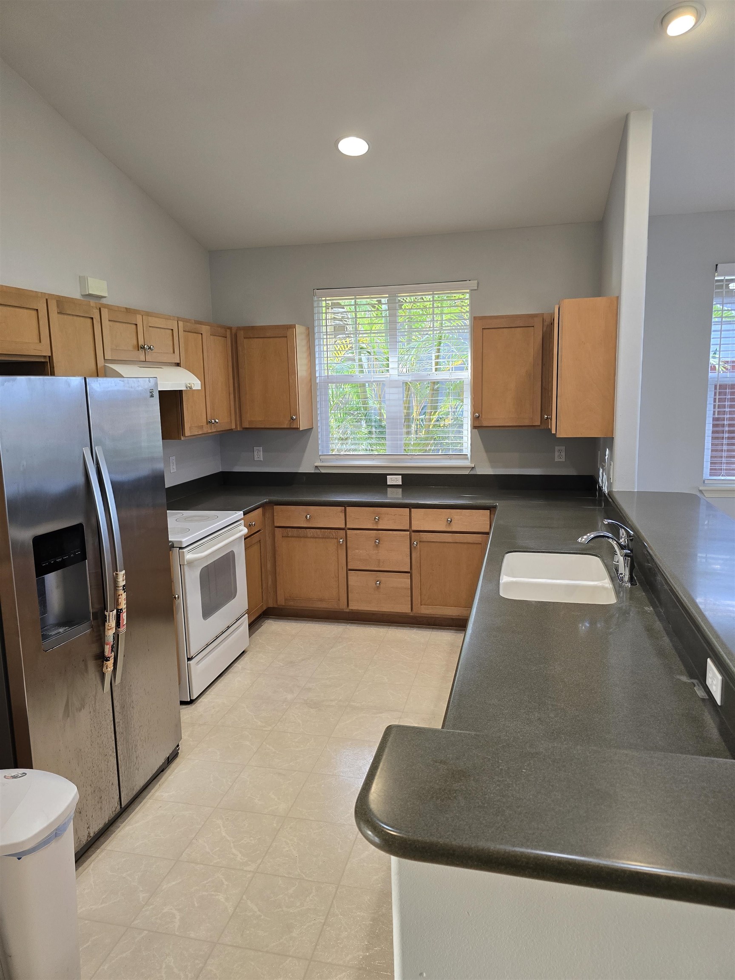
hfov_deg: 58.9
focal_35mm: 23
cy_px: 490
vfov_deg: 73.9
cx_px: 368
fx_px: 651
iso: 200
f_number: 1.7
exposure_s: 1/120
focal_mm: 6.3
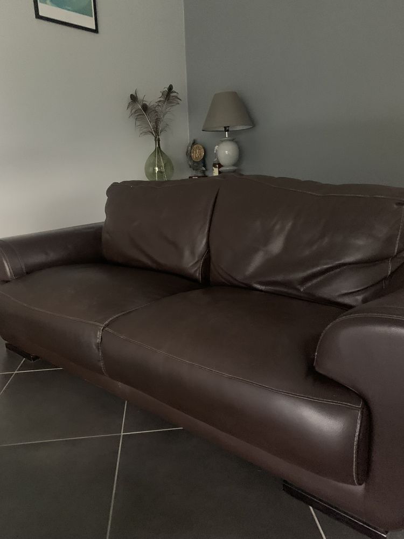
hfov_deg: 53.1
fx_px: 405
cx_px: 202
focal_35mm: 26
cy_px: 270
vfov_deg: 67.3
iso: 1000
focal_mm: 4.25
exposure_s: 1/15
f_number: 1.8
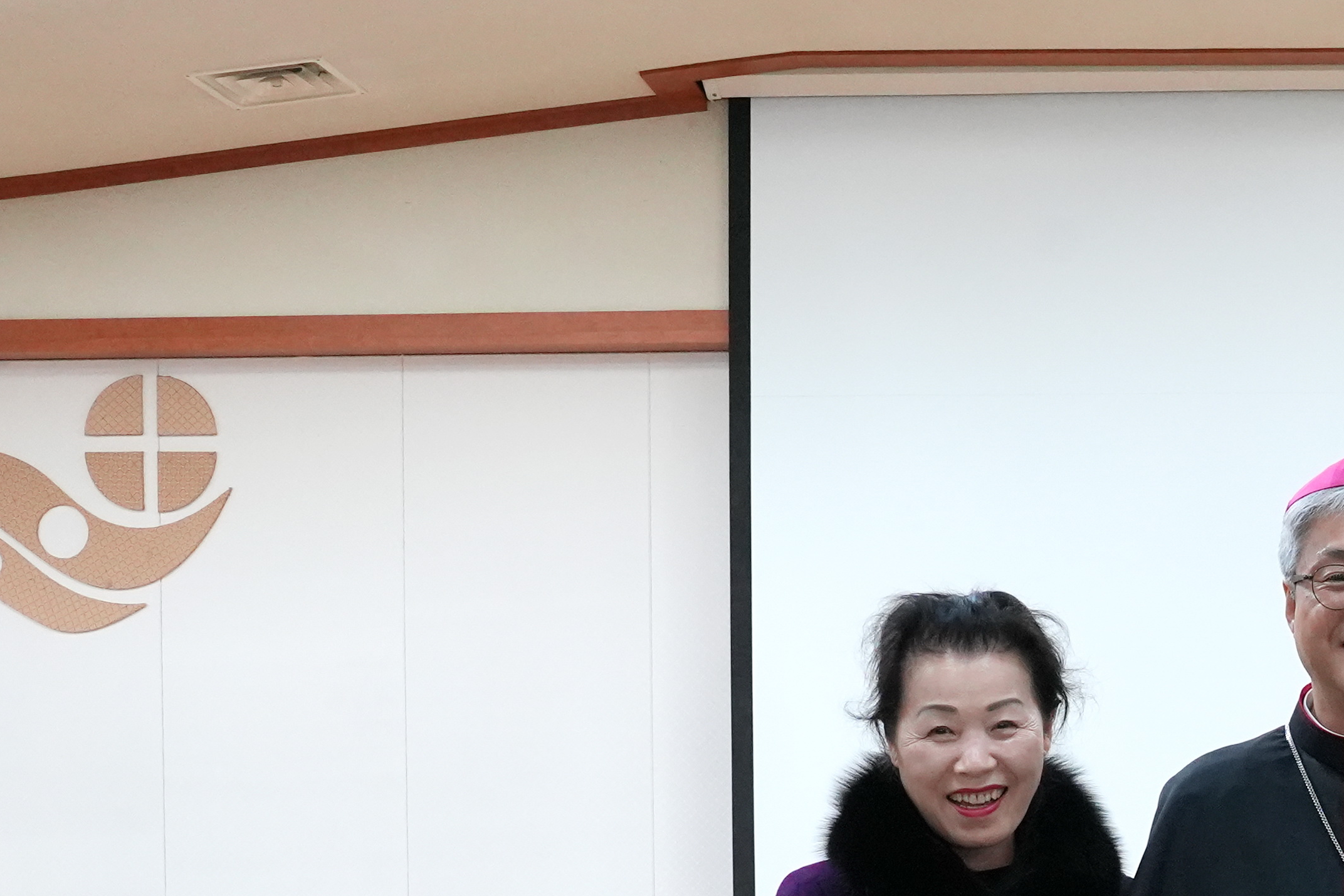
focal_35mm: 78
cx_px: 1444
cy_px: 969
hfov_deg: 24.4
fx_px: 2912
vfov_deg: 17.0
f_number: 8
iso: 3200
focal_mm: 24
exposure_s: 1/80
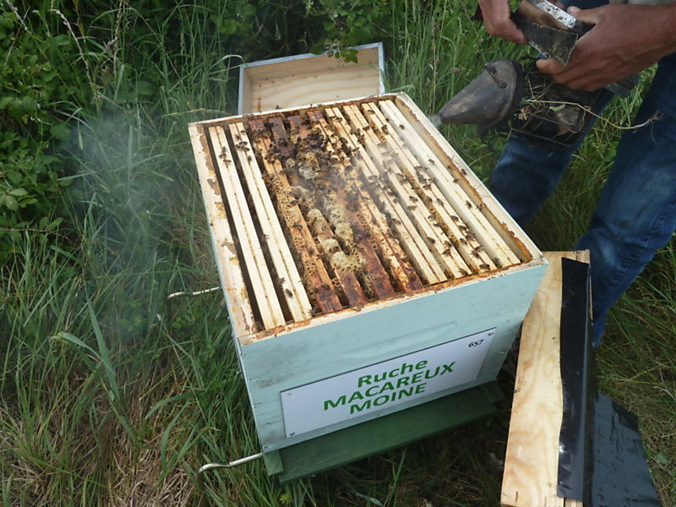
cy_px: 254
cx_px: 338
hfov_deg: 69.4
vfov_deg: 54.9
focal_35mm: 25
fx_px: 488
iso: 80
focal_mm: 4.1
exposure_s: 1/320
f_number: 4
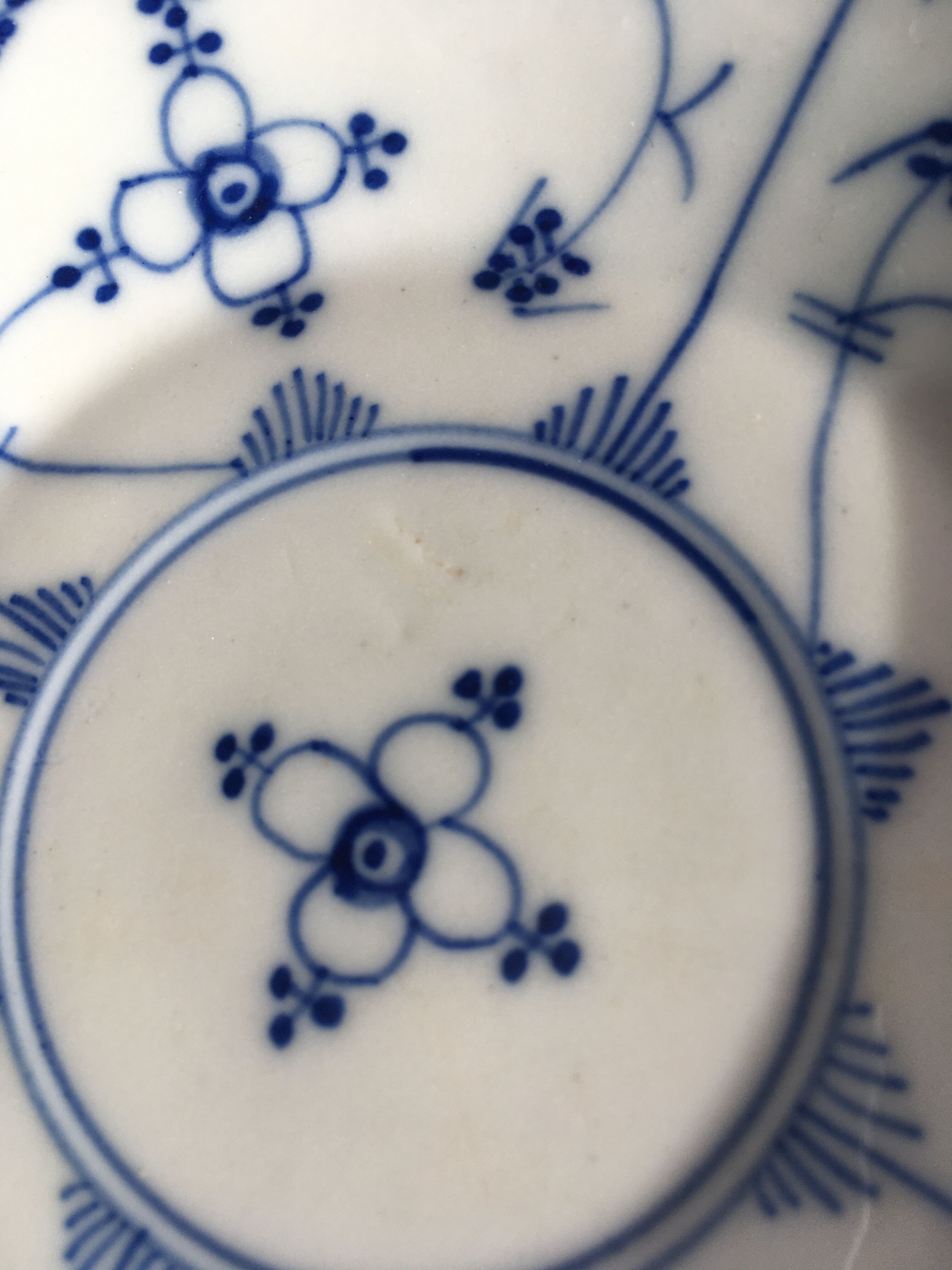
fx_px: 1063
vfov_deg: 61.7
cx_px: 476
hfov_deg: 48.2
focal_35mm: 29
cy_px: 635
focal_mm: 4.15
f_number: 2.2
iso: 25
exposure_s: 1/342
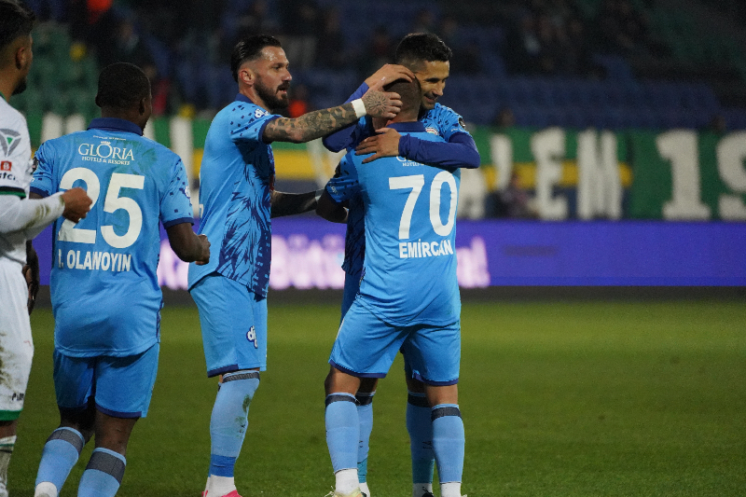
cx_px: 373
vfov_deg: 3.4
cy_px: 248
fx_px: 8287
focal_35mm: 400
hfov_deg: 5.2
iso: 8000
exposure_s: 1/2000
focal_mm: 400
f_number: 5.6
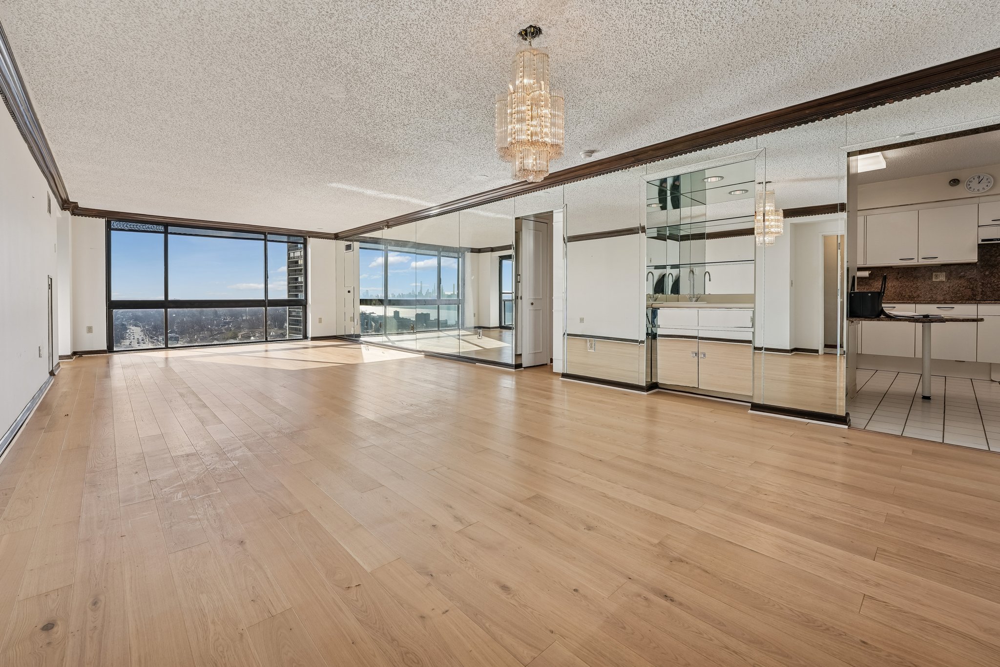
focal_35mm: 15
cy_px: 334
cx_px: 500
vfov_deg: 78.1
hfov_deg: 101.2
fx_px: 411
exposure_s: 1/100
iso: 250
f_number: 8
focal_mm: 14.8
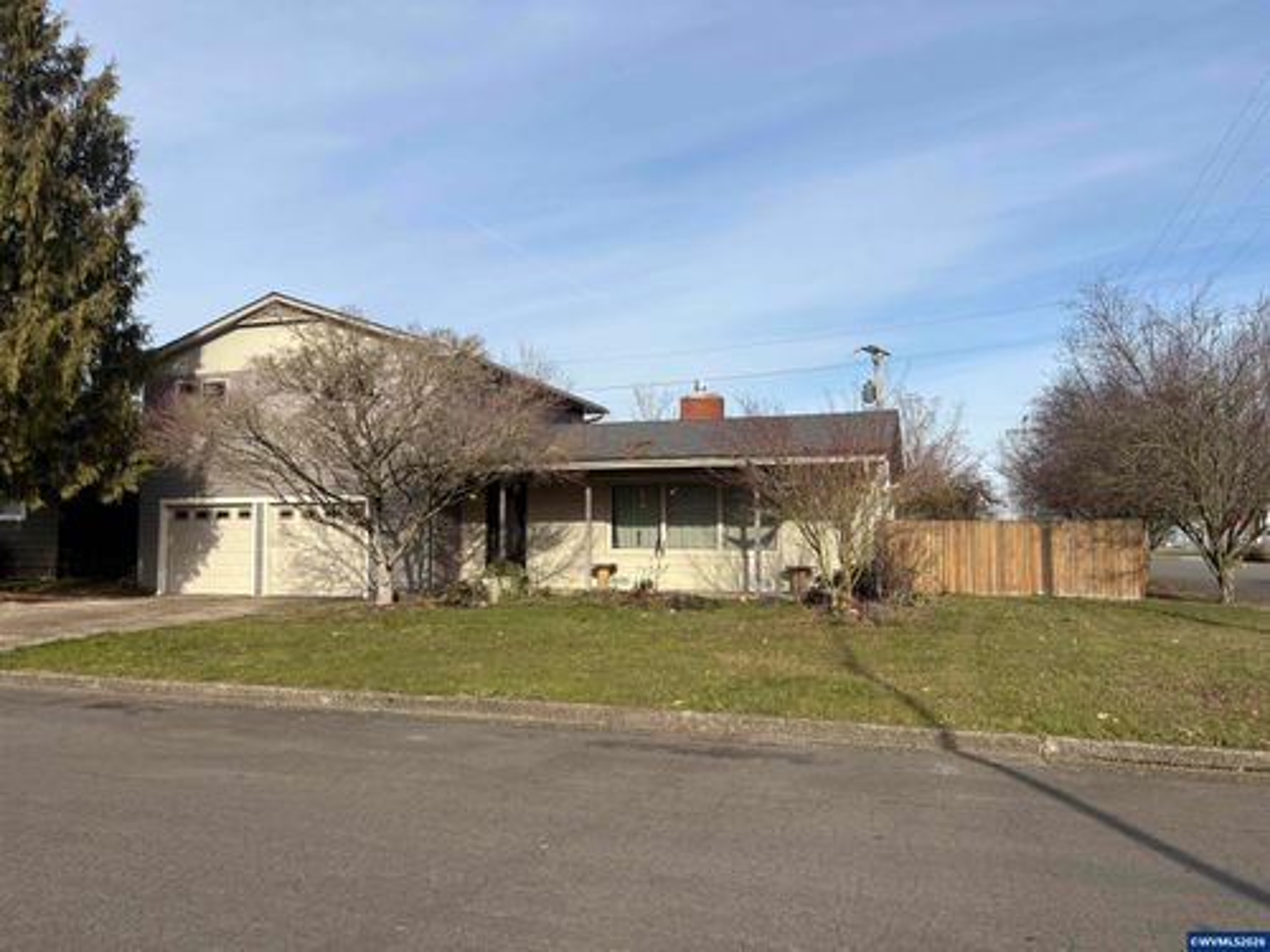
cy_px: 476
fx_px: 954
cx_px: 635
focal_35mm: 26
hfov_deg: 67.3
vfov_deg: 53.1
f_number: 1.6
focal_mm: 5.96
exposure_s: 1/3279
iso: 50
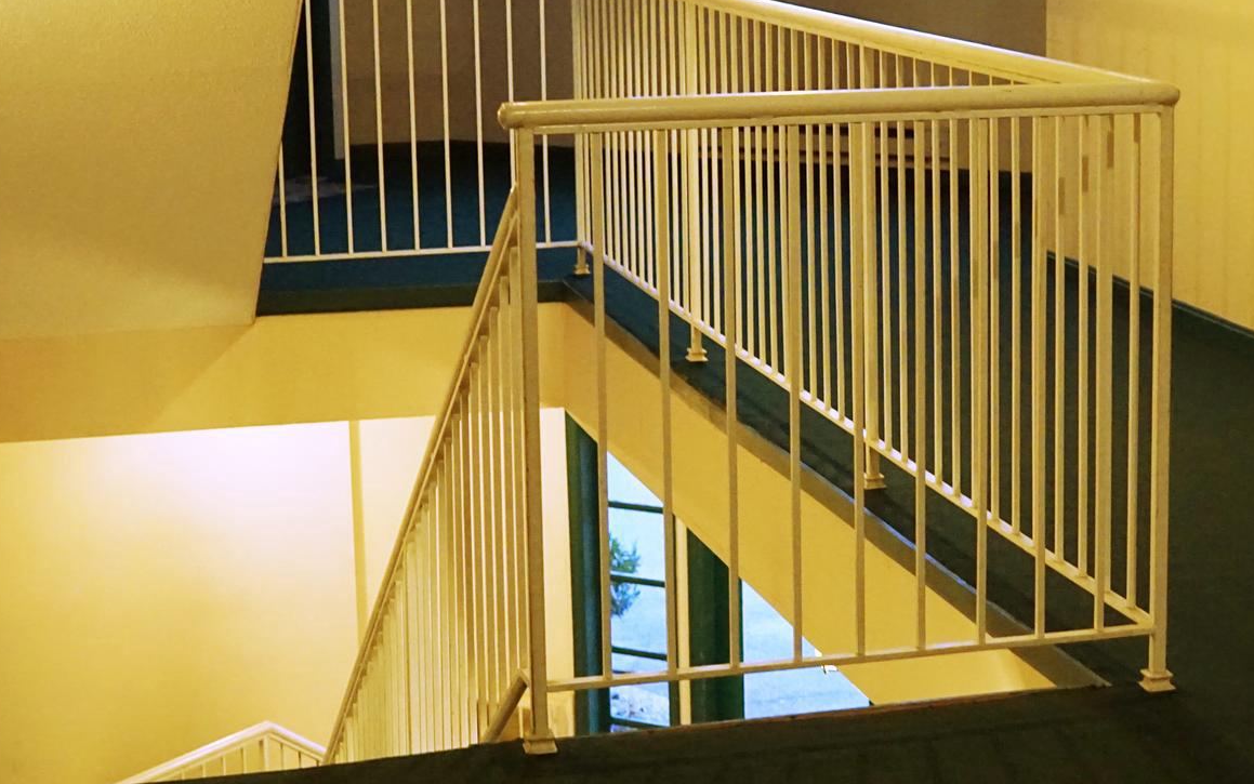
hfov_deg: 25.3
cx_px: 919
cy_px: 311
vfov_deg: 16.1
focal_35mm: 81
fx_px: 2769
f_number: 2.8
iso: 3200
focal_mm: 30
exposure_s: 1/100
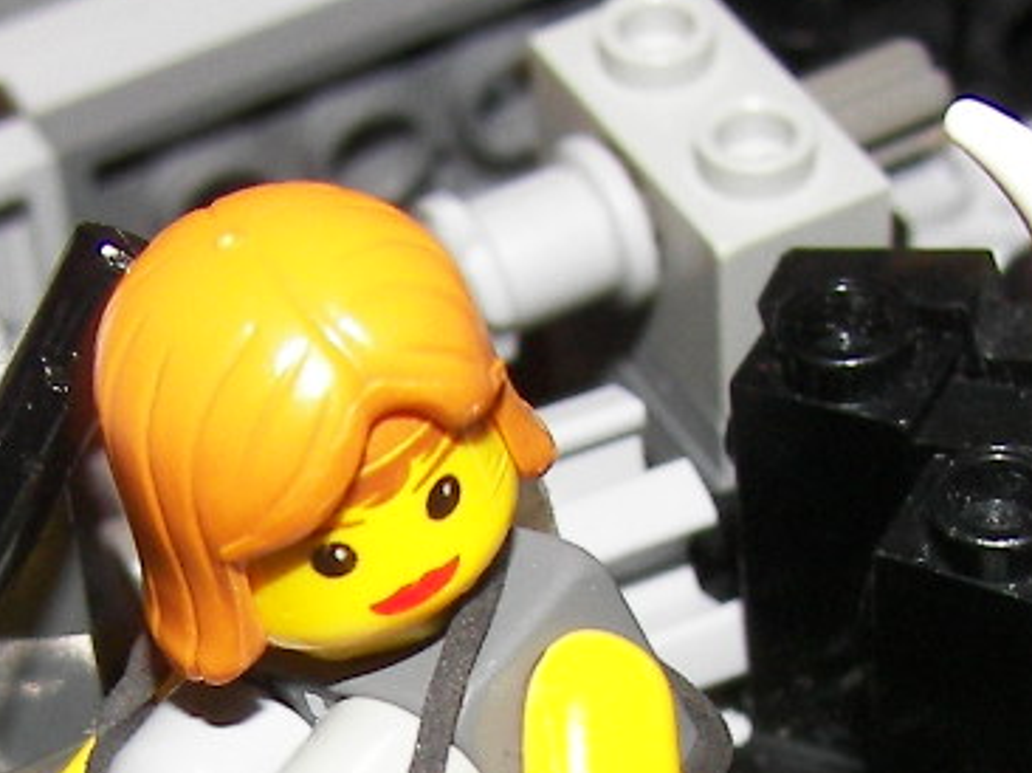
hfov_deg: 15.6
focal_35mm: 126
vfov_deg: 11.5
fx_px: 3754
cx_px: 307
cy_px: 951
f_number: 2.8
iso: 100
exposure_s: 1/30
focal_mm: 6
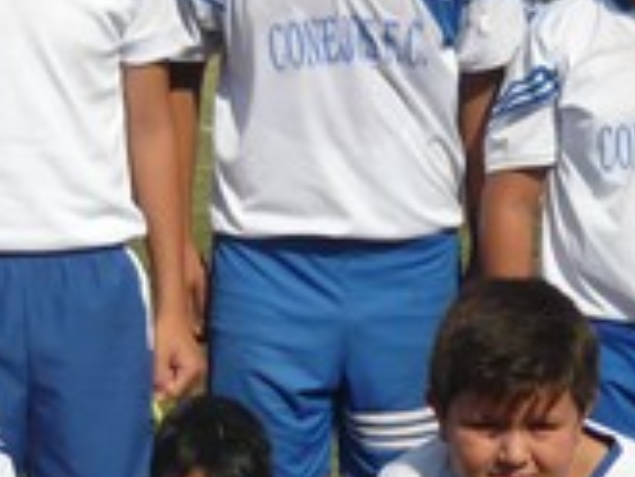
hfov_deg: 15.3
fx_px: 2350
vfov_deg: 11.5
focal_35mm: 128
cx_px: 446
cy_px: 412
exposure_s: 1/320
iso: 100
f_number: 8
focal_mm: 5.5
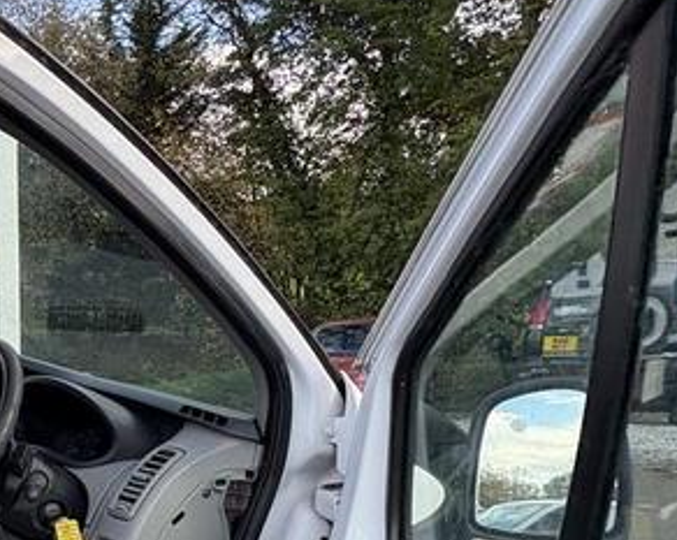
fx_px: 841
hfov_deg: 37.6
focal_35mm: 42
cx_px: -44
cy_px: 521
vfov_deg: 33.1
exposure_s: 1/220
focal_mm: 2.22
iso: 64
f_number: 2.2
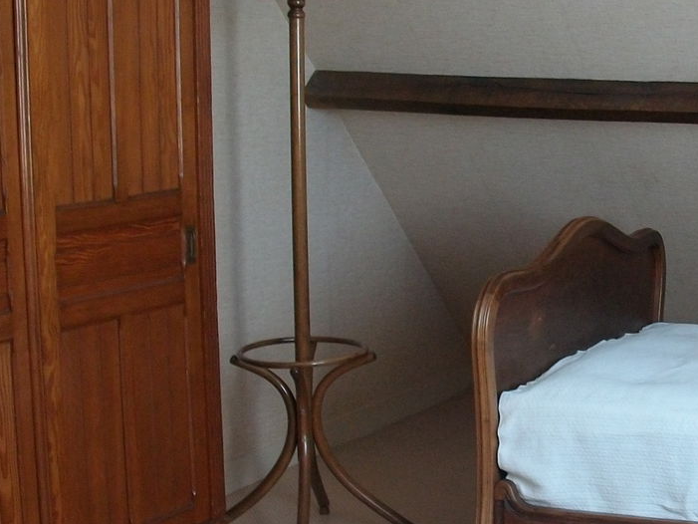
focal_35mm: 73
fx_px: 1472
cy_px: 286
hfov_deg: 25.6
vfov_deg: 20.2
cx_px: 662
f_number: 2.9
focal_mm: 5.7
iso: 123
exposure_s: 1/40
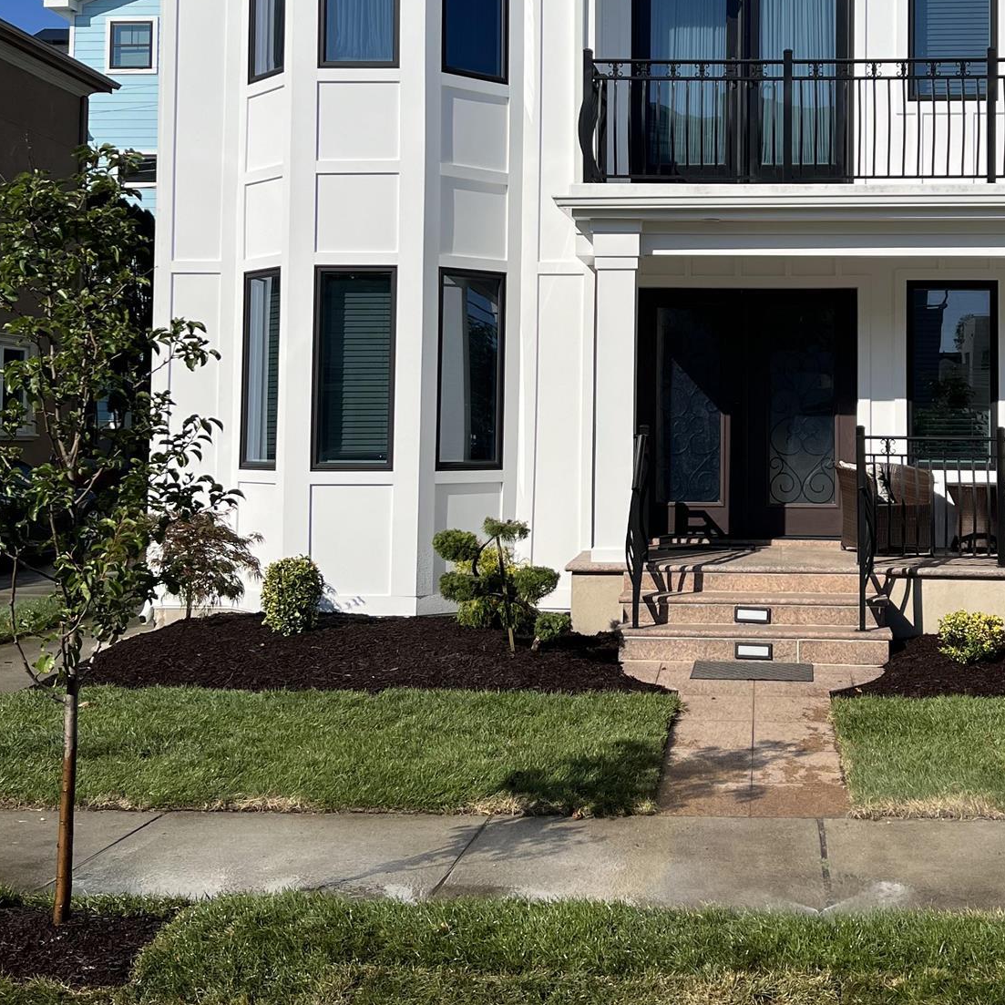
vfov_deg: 35.0
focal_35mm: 48
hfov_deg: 34.9
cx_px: 690
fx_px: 1577
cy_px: 338
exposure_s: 1/8696
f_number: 1.5
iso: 50
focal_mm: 5.7
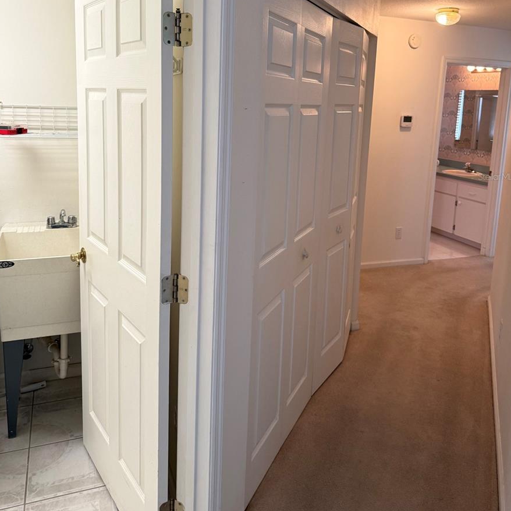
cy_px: 176
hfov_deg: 55.6
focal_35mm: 29
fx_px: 484
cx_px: 257
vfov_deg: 54.6
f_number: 1.78
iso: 160
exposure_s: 1/120
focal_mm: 6.76
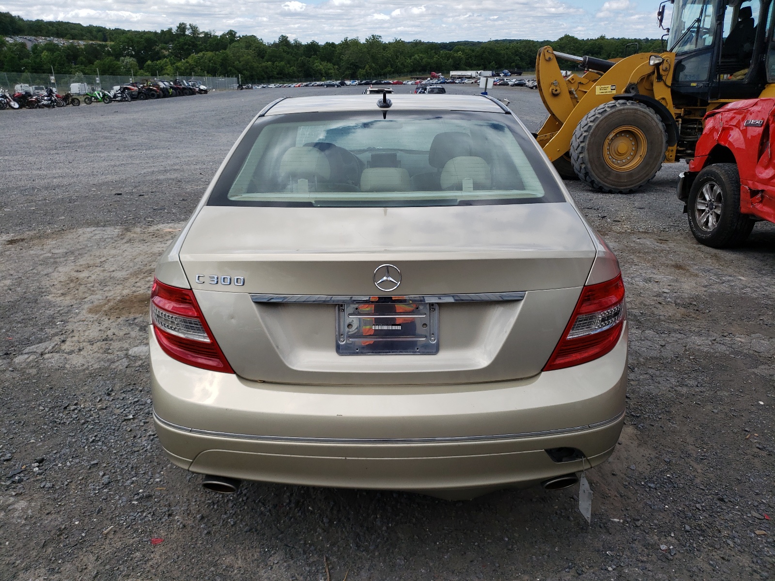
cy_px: 290
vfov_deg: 53.1
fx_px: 582
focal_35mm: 26
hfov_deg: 67.3
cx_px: 388
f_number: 1.5
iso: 50
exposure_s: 1/3333
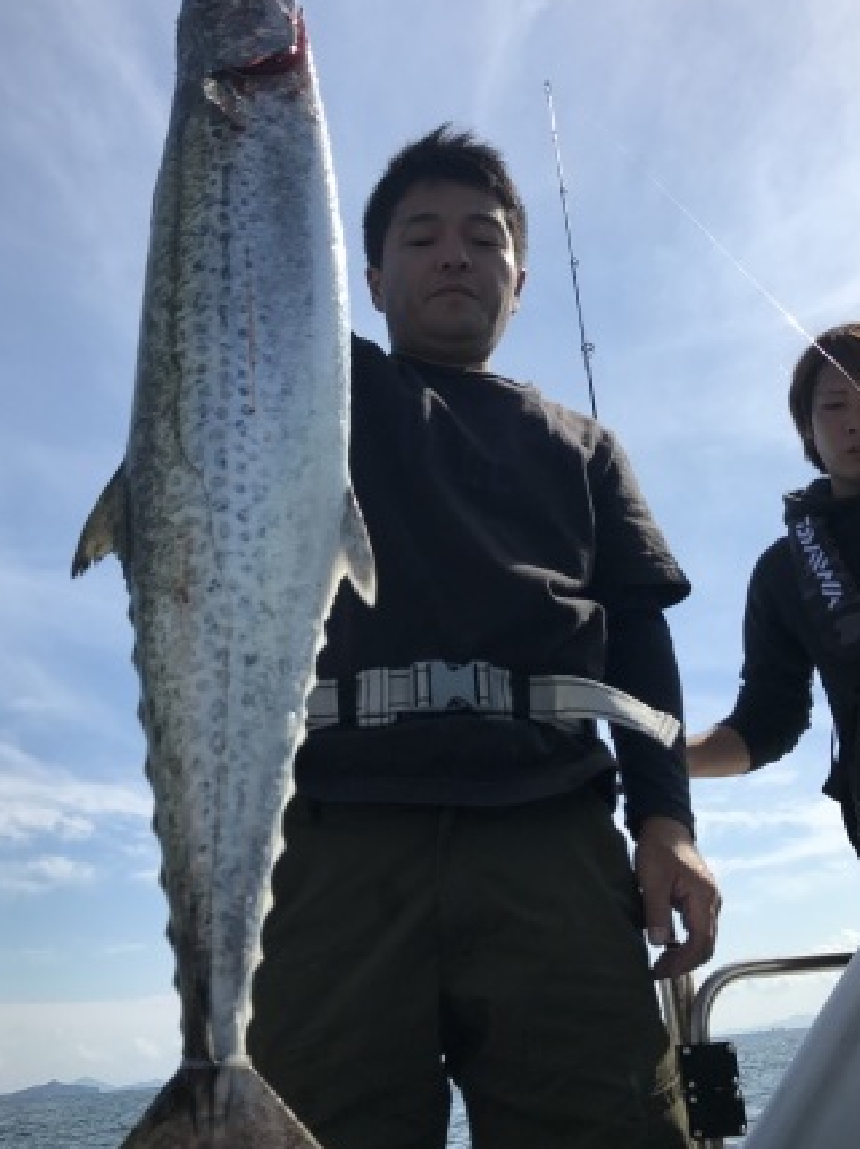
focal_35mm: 32
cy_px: 506
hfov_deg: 44.1
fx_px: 1062
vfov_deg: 56.7
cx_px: 433
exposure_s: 1/3546
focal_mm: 3.99
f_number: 1.8
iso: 20
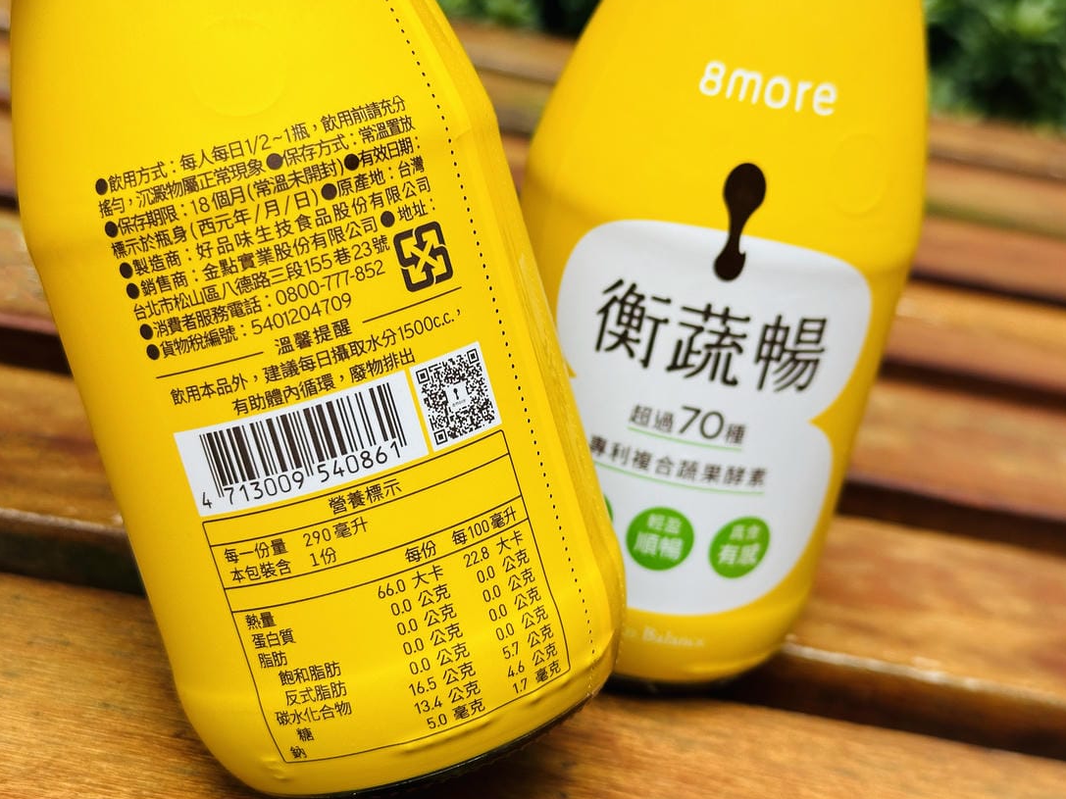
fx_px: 1632
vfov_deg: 27.5
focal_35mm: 53
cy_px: 371
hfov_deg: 36.2
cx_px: 522
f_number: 1.78
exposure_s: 1/276
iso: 64
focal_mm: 6.86
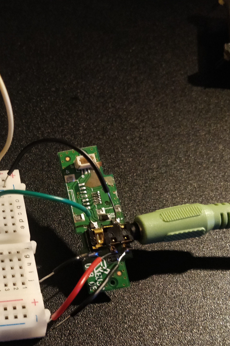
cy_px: 206
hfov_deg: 30.3
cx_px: -15
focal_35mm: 40
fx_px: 383
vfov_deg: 48.2
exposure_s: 1/25
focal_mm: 4.1
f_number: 1.7
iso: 1600
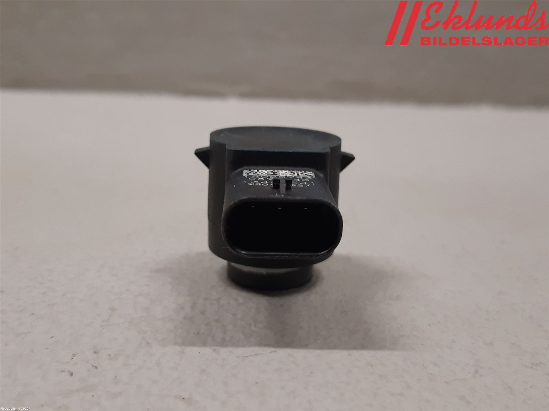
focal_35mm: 26
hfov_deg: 67.3
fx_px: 412
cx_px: 274
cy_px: 206
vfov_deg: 53.1
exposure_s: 1/50
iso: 125
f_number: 1.7
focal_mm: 3.93
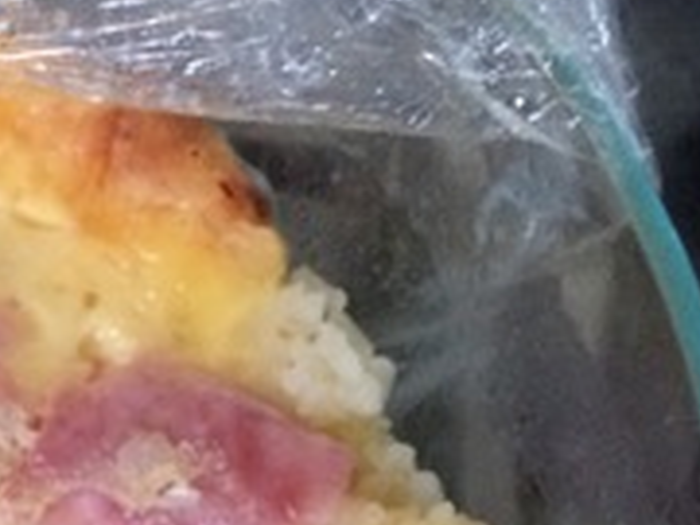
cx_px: -358
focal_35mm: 103
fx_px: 2083
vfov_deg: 14.1
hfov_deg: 17.2
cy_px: 560
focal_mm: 4.15
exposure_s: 1/17
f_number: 2.2
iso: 250
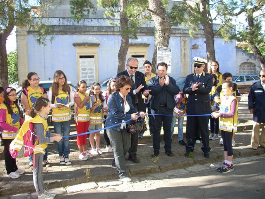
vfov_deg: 38.7
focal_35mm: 37
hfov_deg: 50.1
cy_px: 100
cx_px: 132
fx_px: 283
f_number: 2.8
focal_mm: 6.2
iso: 64
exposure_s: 1/120
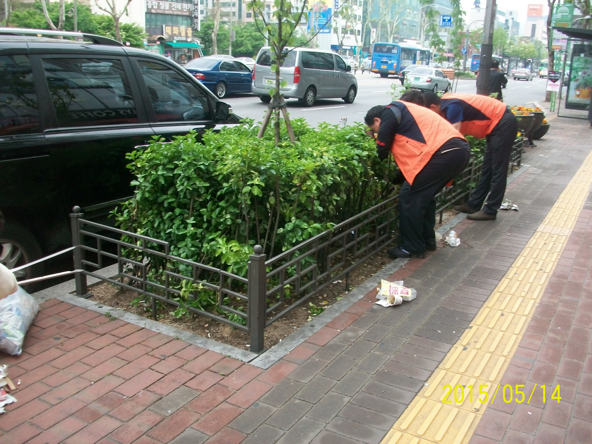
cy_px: 222
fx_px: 581
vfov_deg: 41.8
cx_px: 296
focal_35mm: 34
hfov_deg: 54.0
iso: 80
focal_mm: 5.7
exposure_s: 1/100
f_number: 2.8
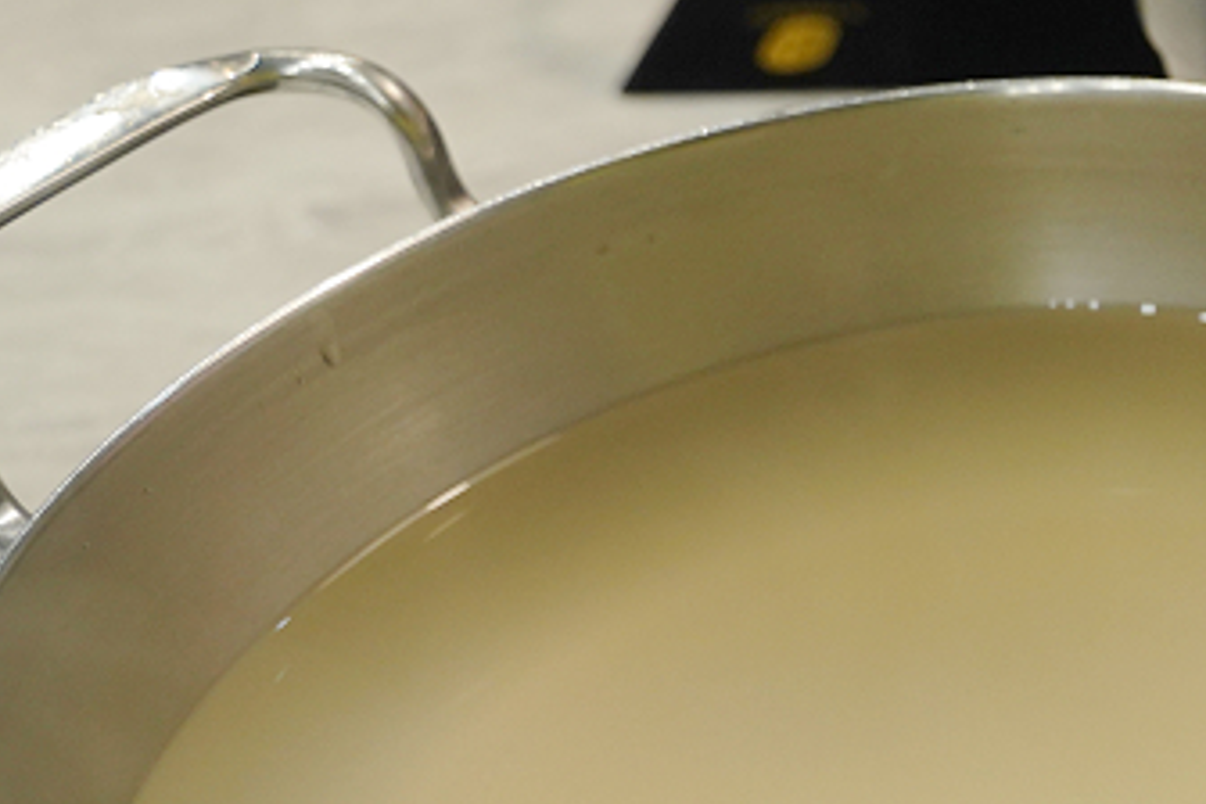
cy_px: 438
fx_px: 3584
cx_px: 1971
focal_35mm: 107
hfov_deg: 16.8
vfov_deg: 12.8
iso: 1250
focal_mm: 30
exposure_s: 1/60
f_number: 4
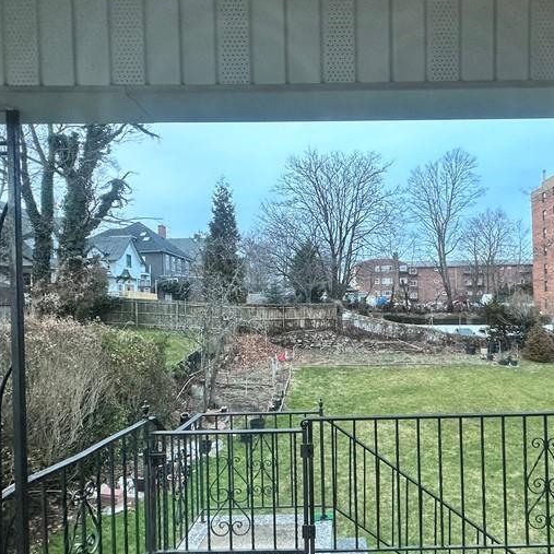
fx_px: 453
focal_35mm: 25
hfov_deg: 62.1
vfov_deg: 62.8
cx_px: 346
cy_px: 308
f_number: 2.2
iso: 160
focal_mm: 2.22
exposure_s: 1/50
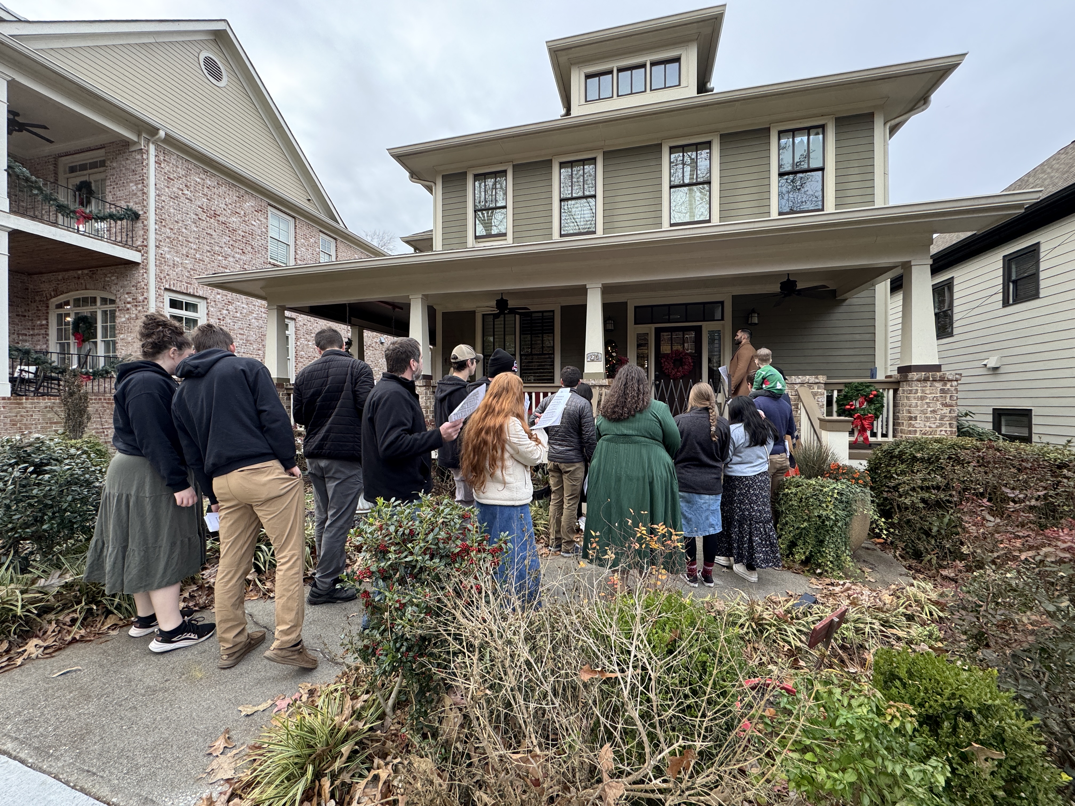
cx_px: 538
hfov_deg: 102.1
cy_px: 403
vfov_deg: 85.7
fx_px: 435
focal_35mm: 14
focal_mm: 2.22
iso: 64
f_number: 2.2
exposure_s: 1/99
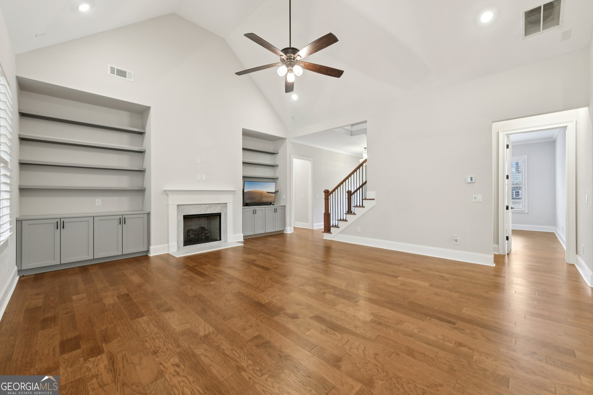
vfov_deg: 81.2
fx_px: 231
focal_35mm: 14
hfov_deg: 104.3
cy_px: 198
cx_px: 296
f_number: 8
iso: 400
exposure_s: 1/6
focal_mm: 14
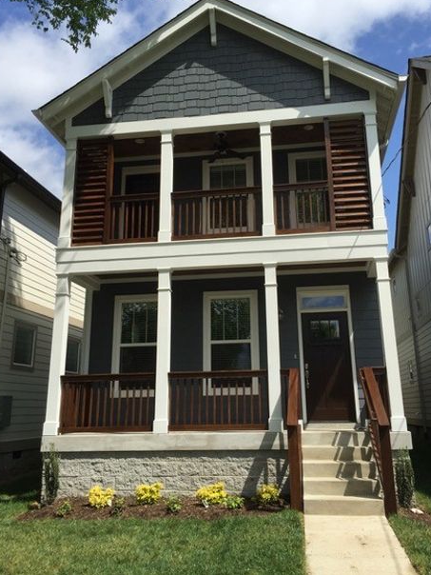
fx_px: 531
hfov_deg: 44.1
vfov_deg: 56.7
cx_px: 230
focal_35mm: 32
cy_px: 258
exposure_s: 1/2475
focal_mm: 4.15
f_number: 2.2
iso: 32
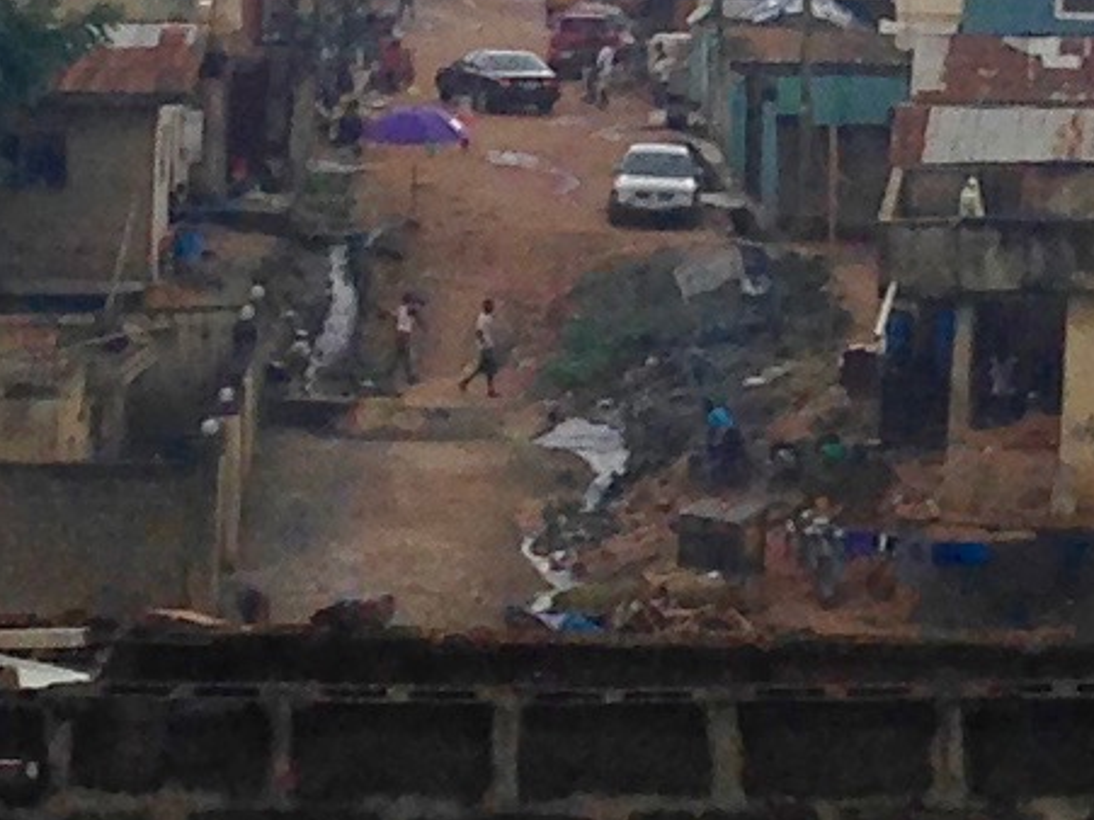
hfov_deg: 8.2
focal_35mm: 239
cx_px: 1271
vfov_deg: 6.2
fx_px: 7551
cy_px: -97
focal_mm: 4.12
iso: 50
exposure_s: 1/686
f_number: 2.4
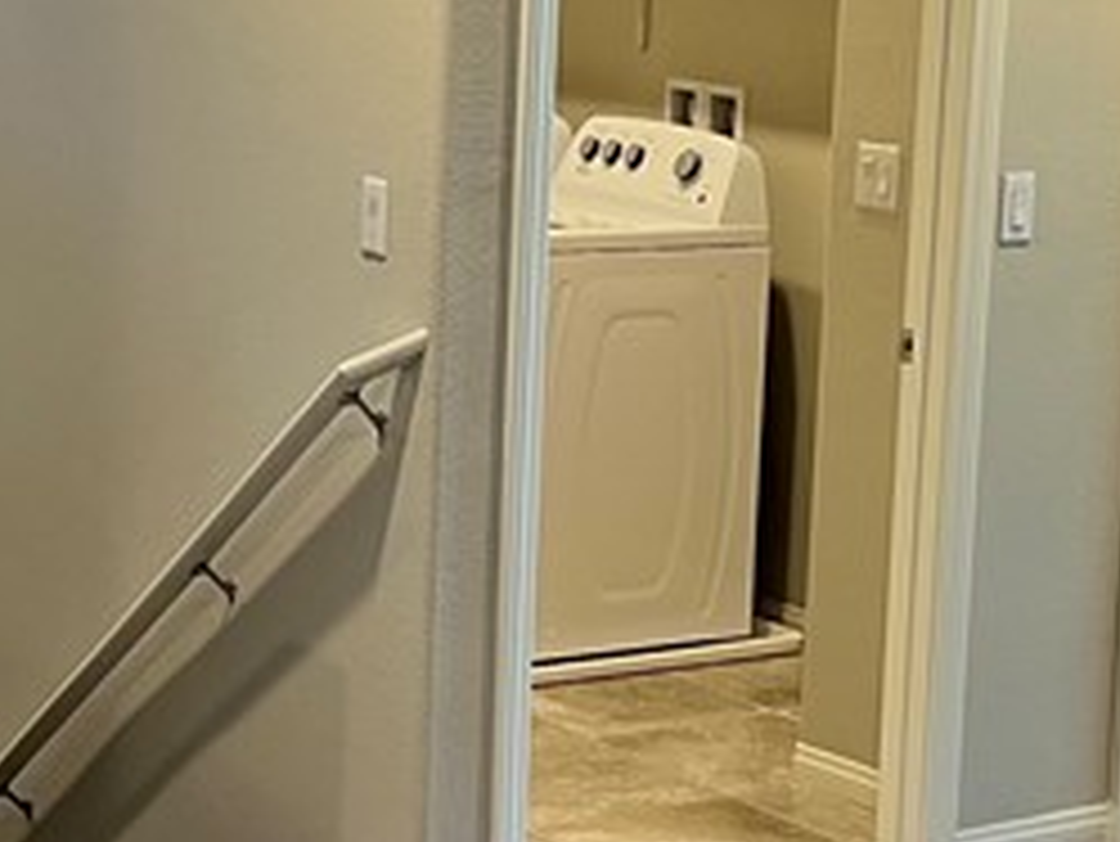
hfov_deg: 18.3
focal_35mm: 107
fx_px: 3464
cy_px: 423
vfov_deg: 13.8
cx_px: 711
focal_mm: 5.7
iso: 80
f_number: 1.5
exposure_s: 1/60
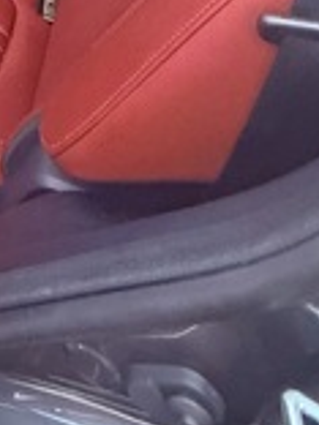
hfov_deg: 20.8
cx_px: -218
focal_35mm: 54
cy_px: -294
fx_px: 664
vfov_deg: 23.4
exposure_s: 1/93
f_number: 2.2
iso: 400
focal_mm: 2.22
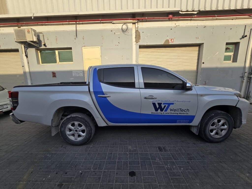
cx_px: 126
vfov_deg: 89.9
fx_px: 95
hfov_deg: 106.2
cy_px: 94
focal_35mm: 13
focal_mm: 2.2
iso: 50
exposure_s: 1/1571
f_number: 2.2
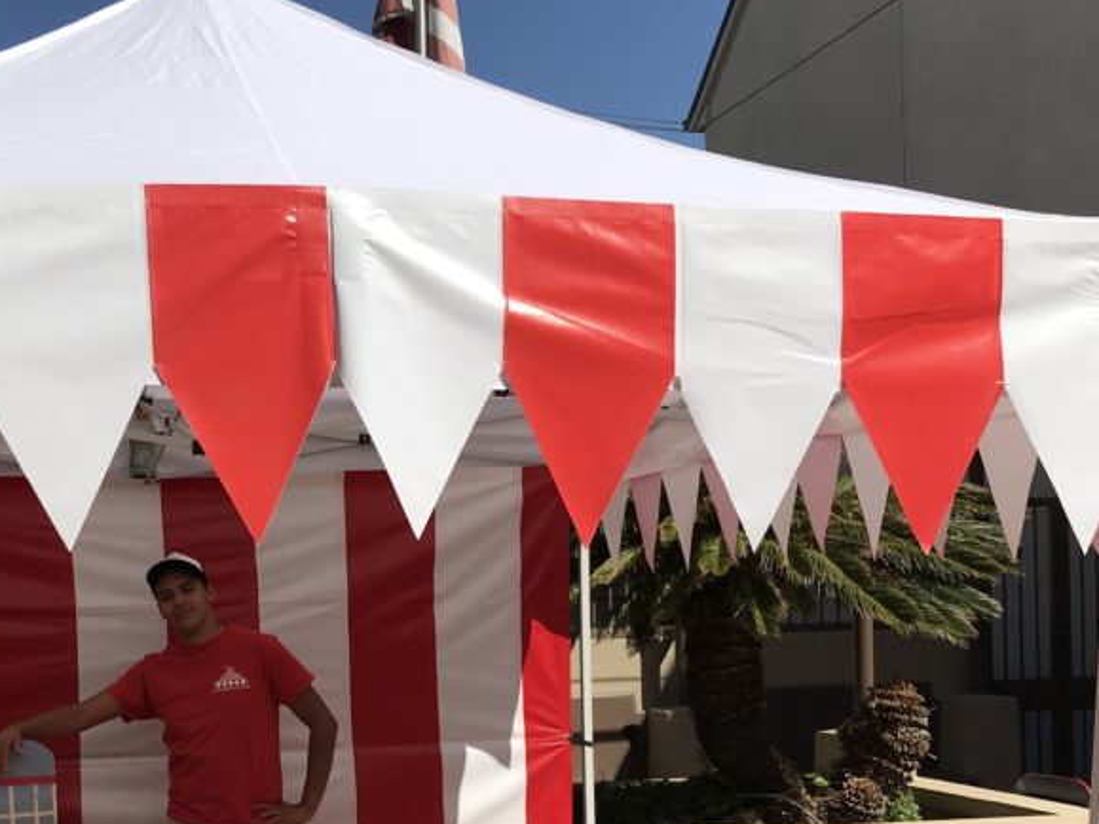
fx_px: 1841
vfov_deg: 24.7
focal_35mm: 58
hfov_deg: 32.8
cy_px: 684
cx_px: 326
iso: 20
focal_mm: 3.99
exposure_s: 1/4367
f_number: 1.8
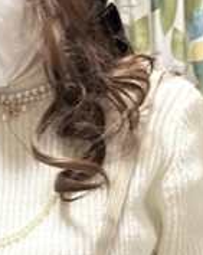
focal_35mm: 106
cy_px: 295
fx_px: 798
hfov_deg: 14.4
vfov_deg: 17.4
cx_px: 25
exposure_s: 1/60
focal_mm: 2.69
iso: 125
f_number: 1.9
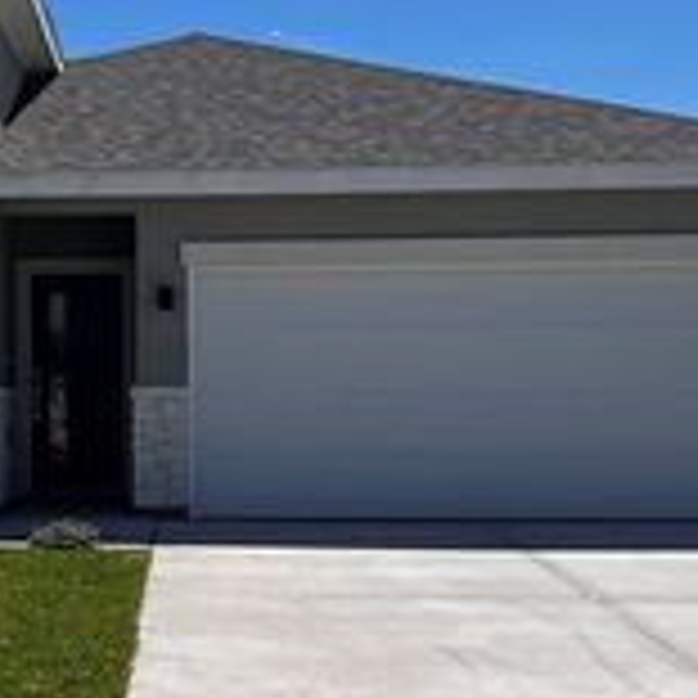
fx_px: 1688
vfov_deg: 23.3
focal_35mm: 74
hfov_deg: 22.9
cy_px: 399
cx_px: 108
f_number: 1.5
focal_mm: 5.7
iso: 50
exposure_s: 1/8696
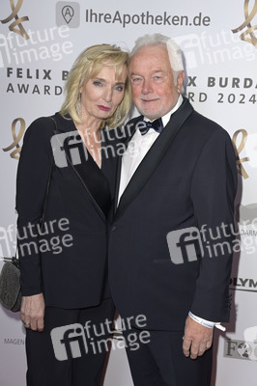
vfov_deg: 36.3
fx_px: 590
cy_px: 193
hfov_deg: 24.6
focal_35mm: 55
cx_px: 128
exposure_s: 1/250
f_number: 5.6
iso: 640
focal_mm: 55
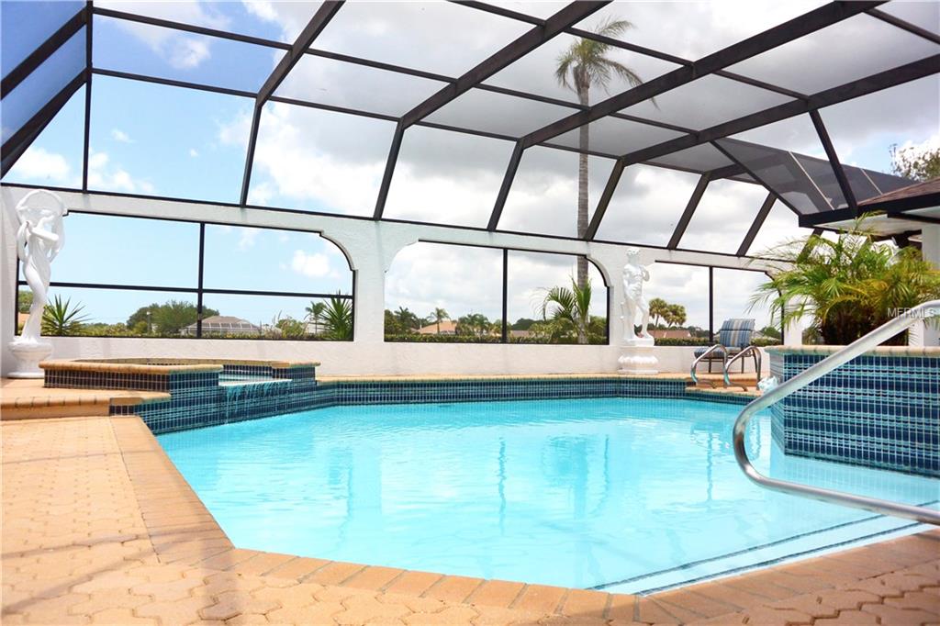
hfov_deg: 67.4
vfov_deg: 47.9
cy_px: 313
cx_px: 470
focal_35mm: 27
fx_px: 705
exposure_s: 1/800
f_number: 5
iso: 160
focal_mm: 10
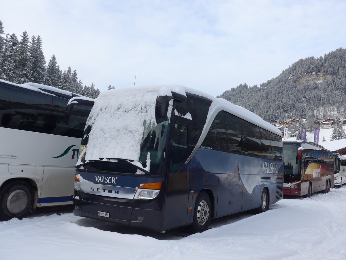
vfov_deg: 45.4
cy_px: 130
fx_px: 310
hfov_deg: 58.4
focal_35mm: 31
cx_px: 173
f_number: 2.8
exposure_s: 1/640
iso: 80
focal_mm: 6.5
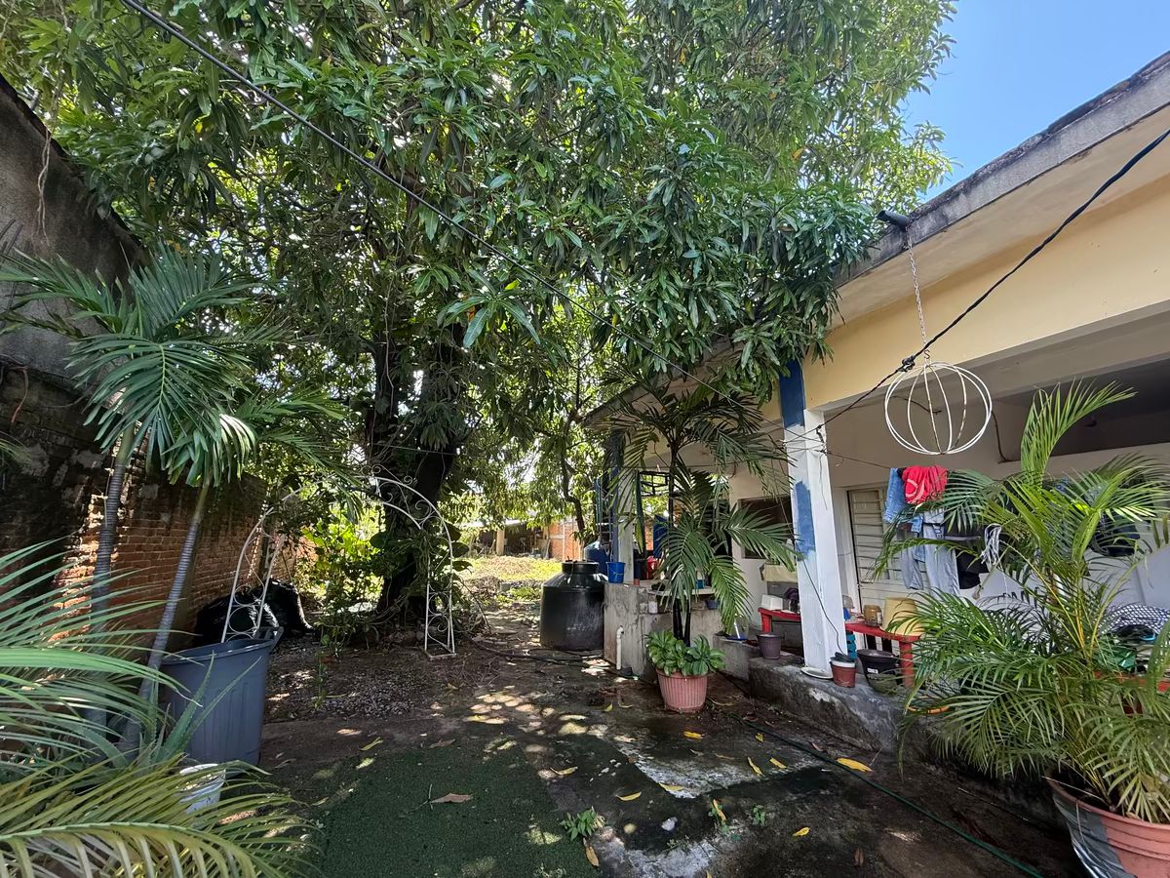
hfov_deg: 102.1
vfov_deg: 85.7
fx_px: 473
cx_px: 585
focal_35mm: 14
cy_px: 439
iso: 64
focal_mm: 2.22
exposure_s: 1/99
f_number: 2.2
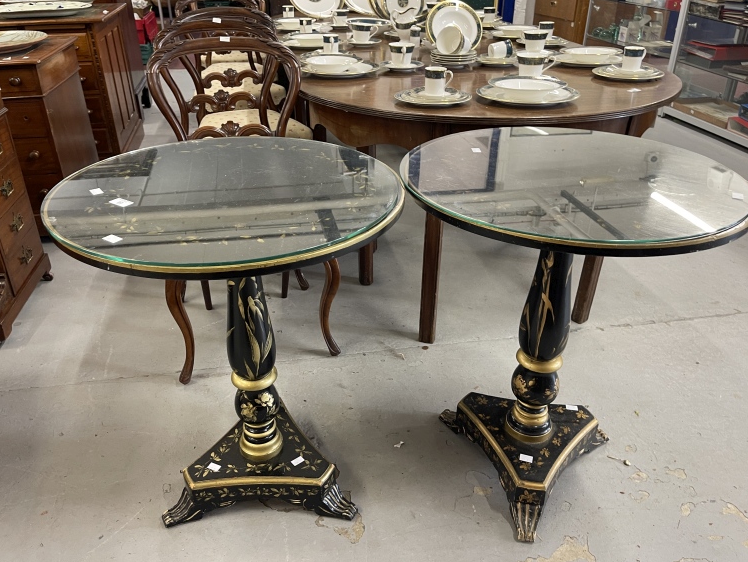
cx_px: 360
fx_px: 605
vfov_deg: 49.8
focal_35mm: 28
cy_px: 284
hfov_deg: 63.4
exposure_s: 1/50
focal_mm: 5.1
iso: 125
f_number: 1.6
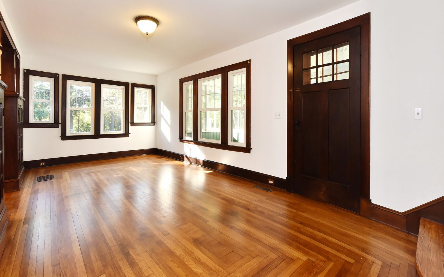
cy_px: 142
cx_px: 213
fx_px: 182
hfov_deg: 101.4
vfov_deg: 74.8
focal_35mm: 15
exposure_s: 1/80
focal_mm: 14
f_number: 7.1
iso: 800
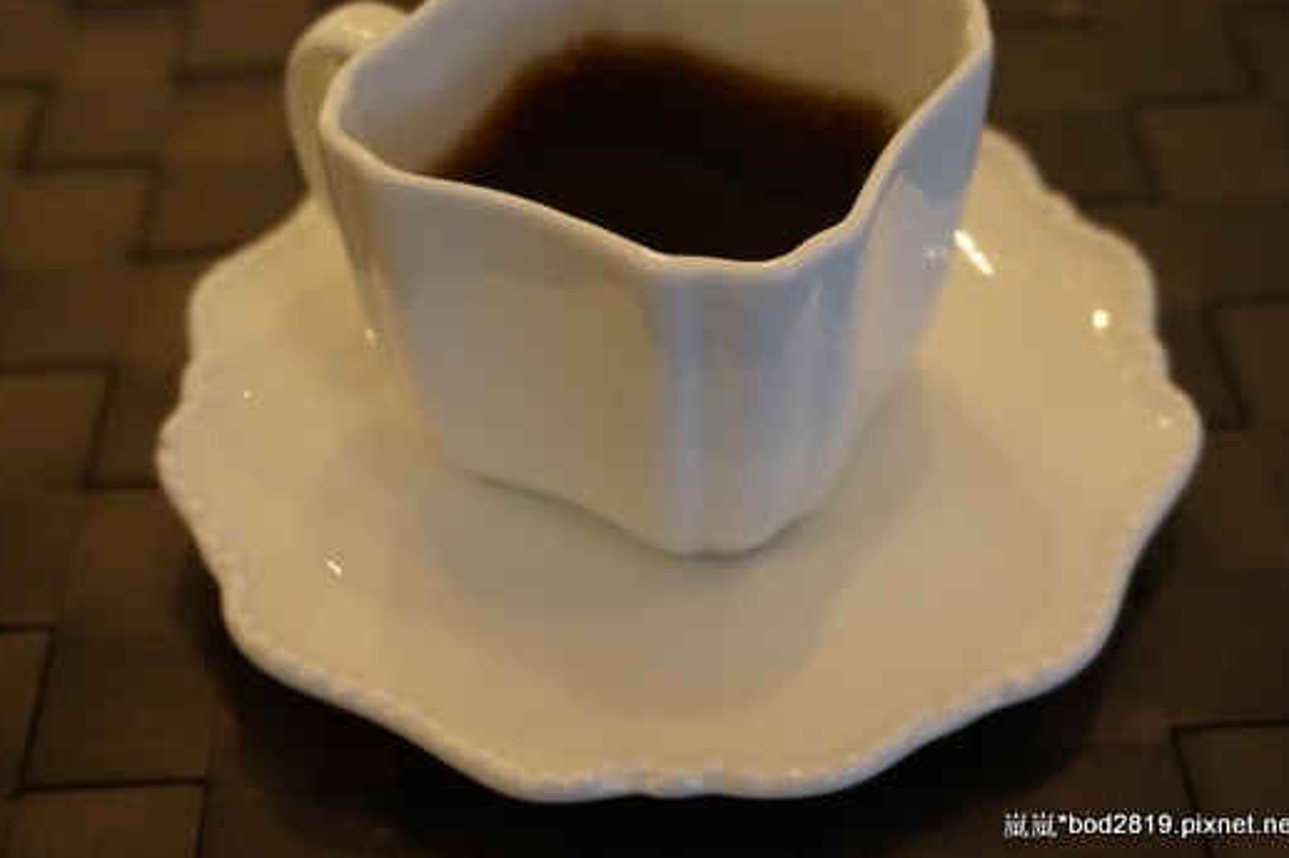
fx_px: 1861
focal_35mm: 52
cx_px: 603
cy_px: 342
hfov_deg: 38.2
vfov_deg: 25.9
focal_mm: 28
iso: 2000
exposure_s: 1/60
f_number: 4.5
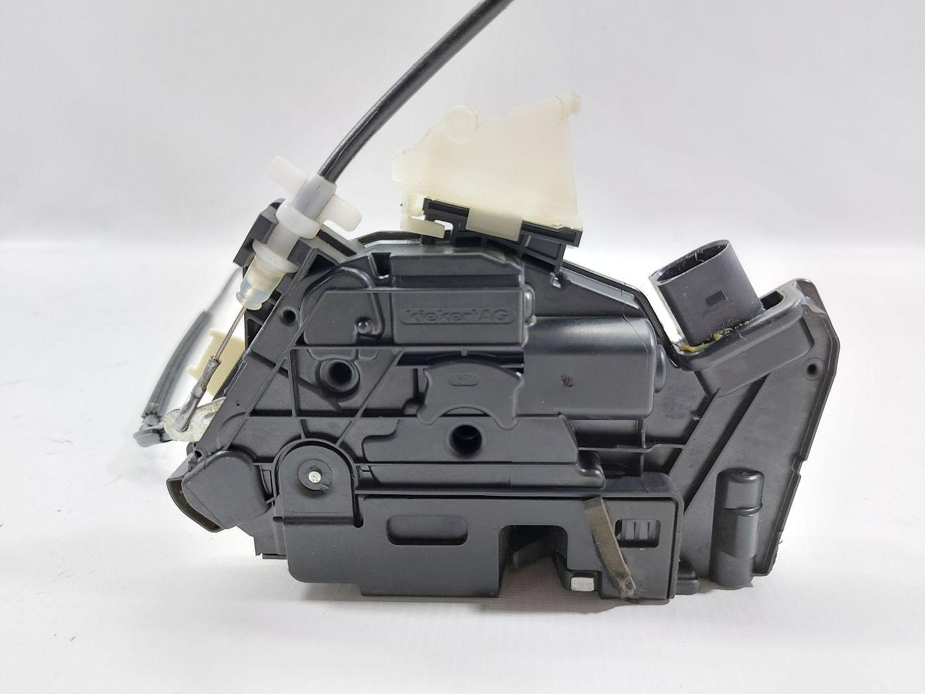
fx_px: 641
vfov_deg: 56.8
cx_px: 462
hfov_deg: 71.6
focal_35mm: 24
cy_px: 347
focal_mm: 5.23
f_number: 1.8
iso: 250
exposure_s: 1/50
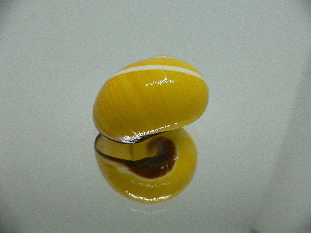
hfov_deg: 52.6
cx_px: 156
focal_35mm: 35
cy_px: 116
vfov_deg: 40.7
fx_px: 314
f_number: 2.8
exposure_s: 1/60
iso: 200
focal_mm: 4.6
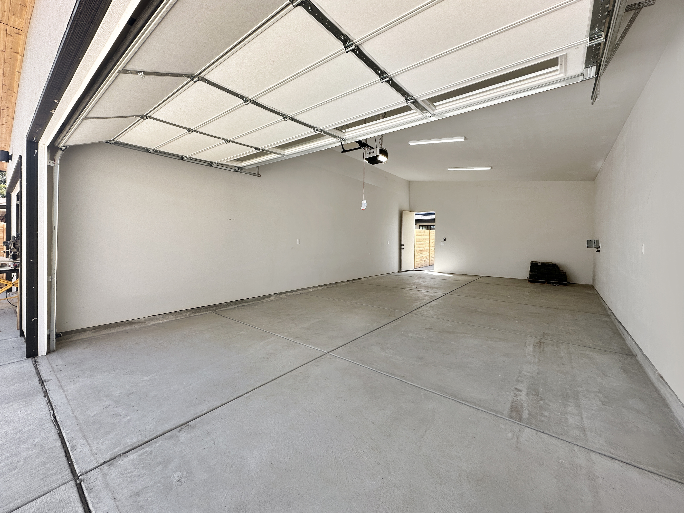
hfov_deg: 102.1
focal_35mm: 14
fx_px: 277
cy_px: 256
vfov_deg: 85.7
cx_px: 342
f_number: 2.2
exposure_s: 1/260
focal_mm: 2.22
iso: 40
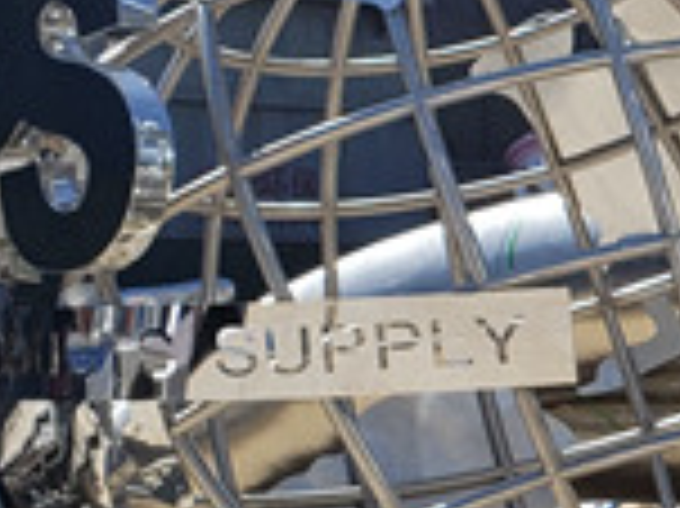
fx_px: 2709
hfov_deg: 12.8
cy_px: 436
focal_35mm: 138
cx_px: 1274
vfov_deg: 10.7
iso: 50
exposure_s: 1/1378
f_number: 2.4
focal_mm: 4.3
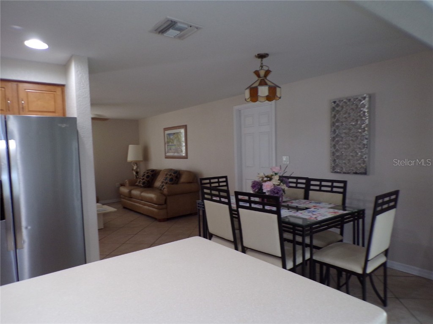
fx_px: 300
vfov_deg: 56.8
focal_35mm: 24
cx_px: 216
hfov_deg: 71.6
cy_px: 162
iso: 200
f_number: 3
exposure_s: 1/34
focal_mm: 4.3
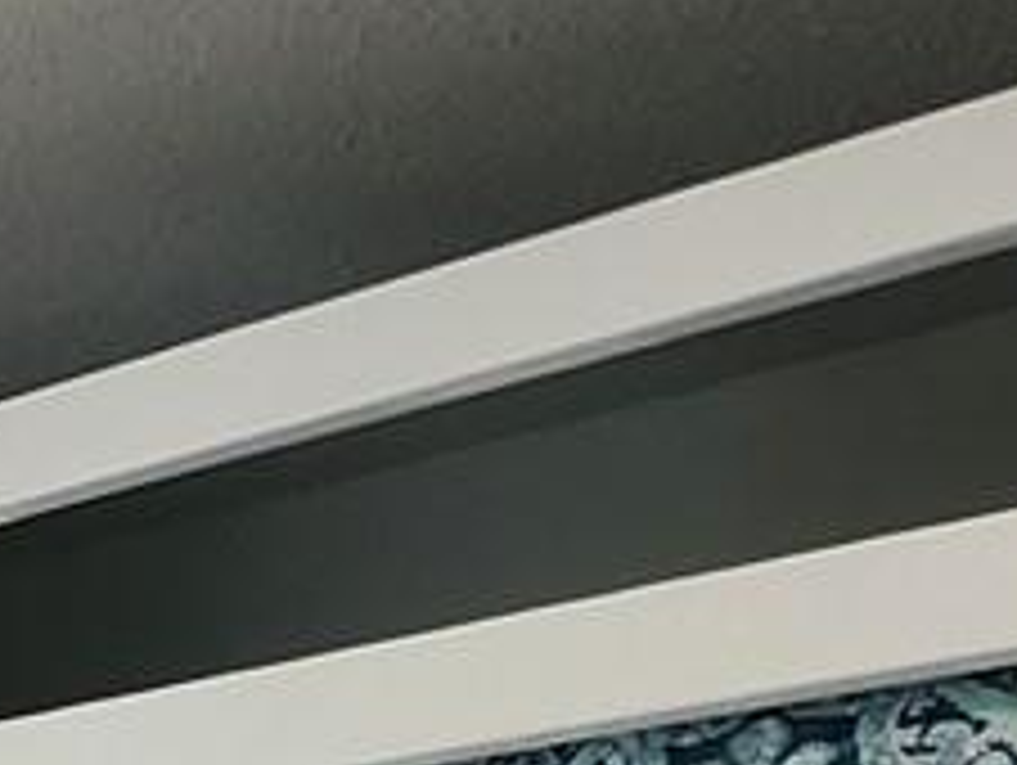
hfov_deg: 16.4
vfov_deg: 14.0
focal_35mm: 92
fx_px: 2706
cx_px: -1008
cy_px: 1454
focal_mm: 1.74
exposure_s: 1/60
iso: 32
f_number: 2.2
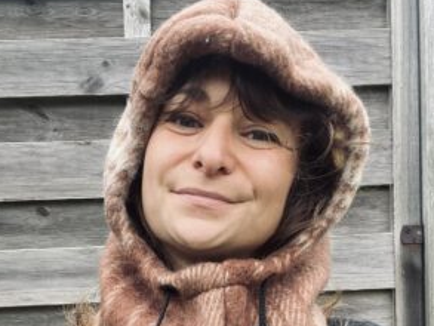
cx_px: 215
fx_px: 514
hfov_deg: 45.8
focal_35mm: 41
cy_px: 279
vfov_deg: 33.7
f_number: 2.2
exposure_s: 1/120
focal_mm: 2.71
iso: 100
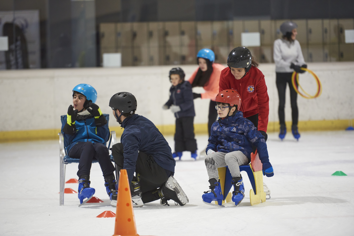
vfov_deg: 6.9
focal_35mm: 200
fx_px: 1967
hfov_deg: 10.3
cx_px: 177
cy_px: 118
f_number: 2.8
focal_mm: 200
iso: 2500
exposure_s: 1/320
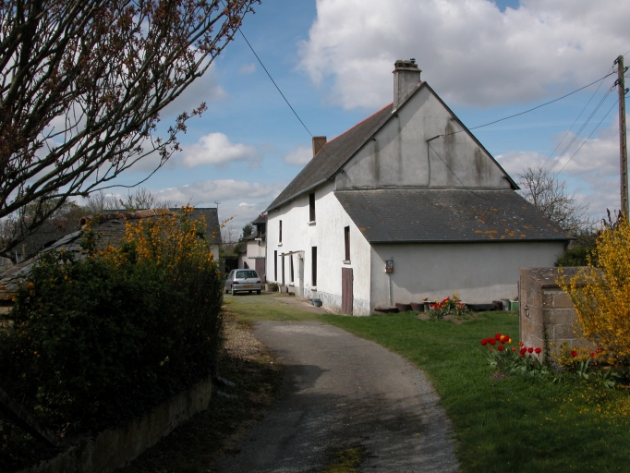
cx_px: 315
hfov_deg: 50.1
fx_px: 674
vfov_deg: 38.7
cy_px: 236
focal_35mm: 37
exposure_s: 1/489
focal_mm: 9.5
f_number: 7.2
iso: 100
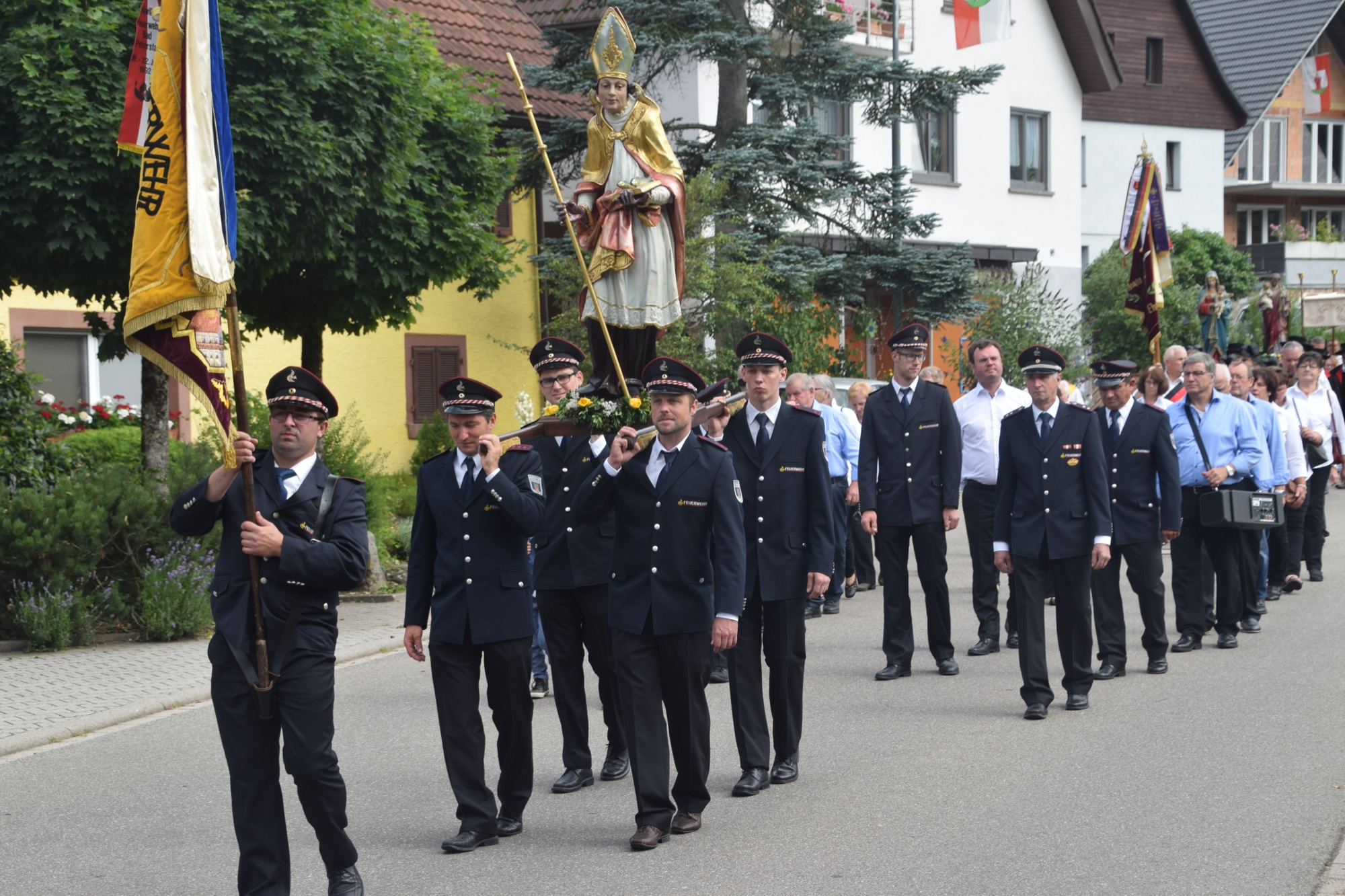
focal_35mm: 82
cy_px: 448
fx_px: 3082
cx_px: 672
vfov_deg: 16.6
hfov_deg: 24.6
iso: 200
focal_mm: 55
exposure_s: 1/320
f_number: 8
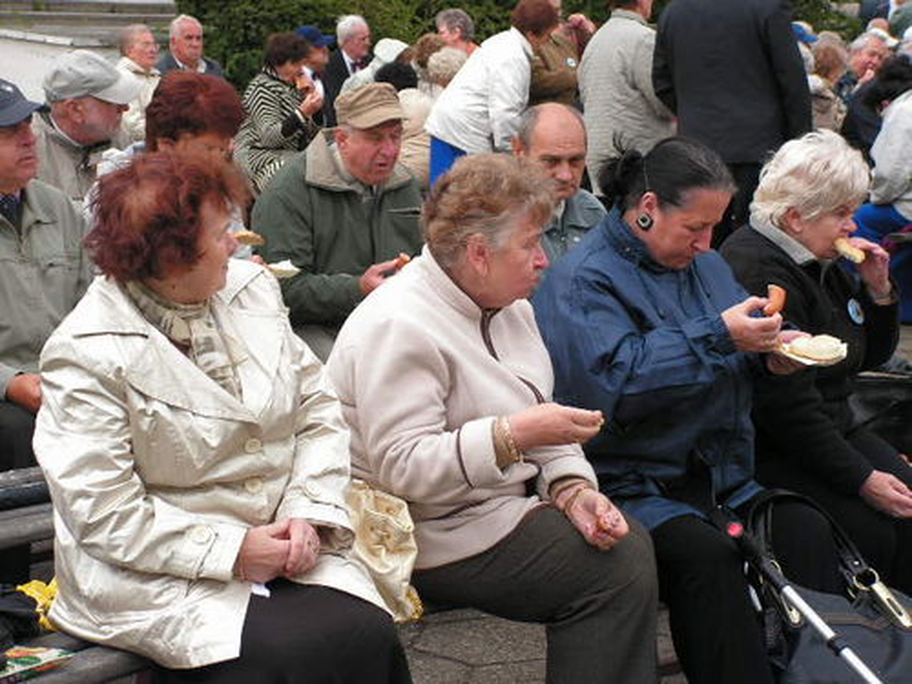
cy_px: 342
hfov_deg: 21.8
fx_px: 2371
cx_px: 456
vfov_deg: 16.4
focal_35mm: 90
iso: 64
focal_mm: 15.1
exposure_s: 1/250
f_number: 3.3
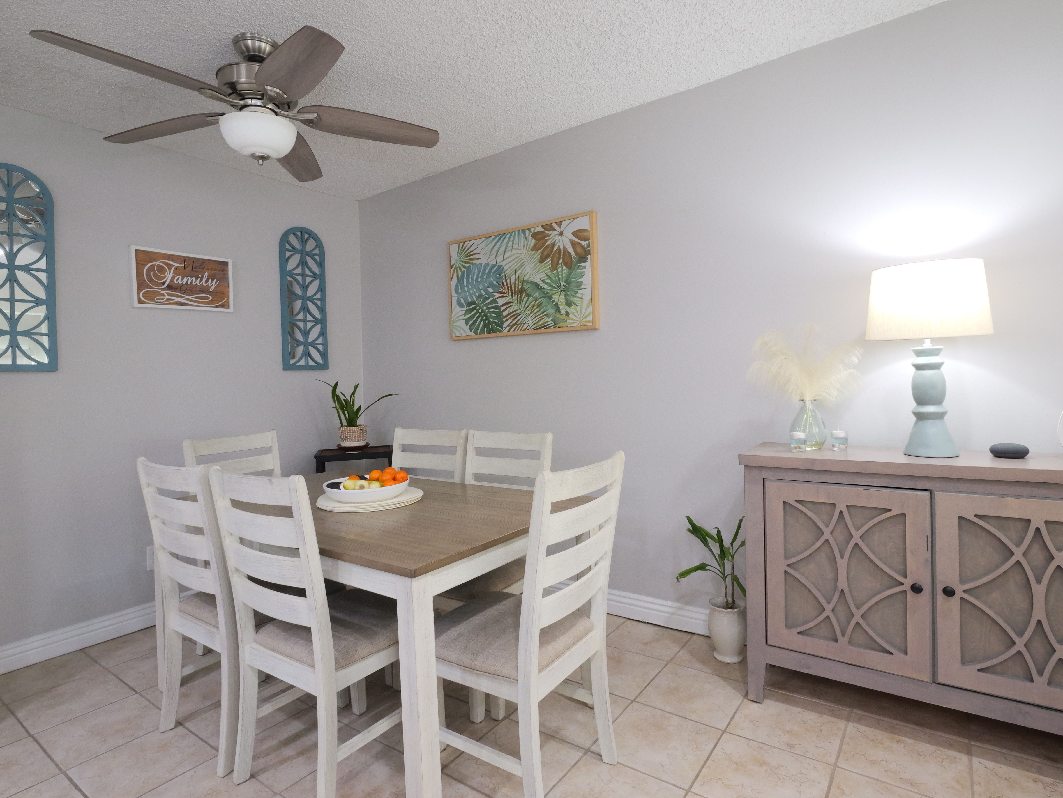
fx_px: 553
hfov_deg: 87.7
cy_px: 399
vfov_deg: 71.6
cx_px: 532
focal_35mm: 18
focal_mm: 9
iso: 2500
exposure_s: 1/25
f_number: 8
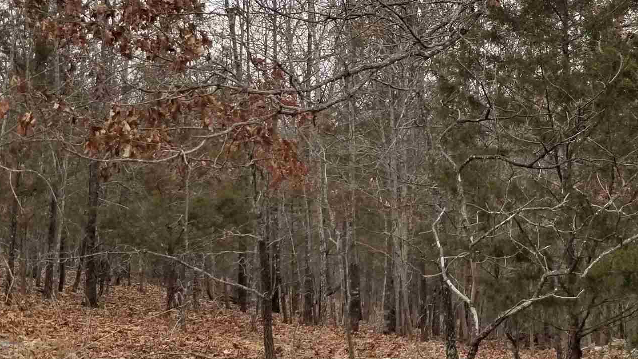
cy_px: 206
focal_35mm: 68
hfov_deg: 30.4
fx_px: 1150
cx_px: 488
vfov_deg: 17.7
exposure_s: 1/546
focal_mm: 4.25
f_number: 1.7
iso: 50
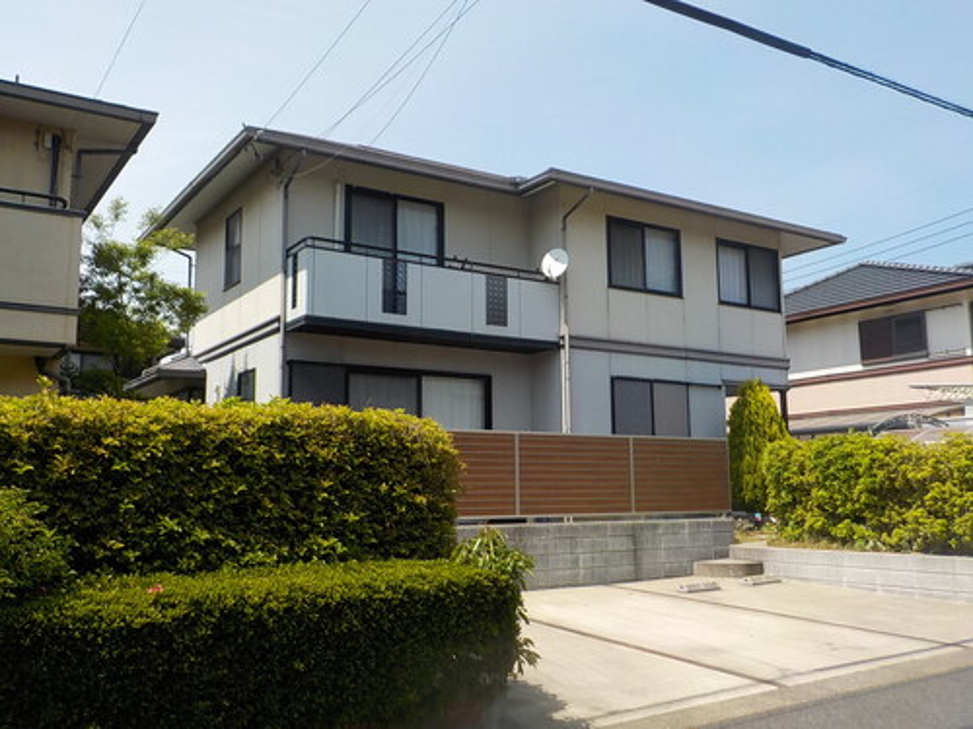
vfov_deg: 46.8
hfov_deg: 60.0
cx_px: 486
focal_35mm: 30
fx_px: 843
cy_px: 364
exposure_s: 1/1000
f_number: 3.3
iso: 125
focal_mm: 4.1
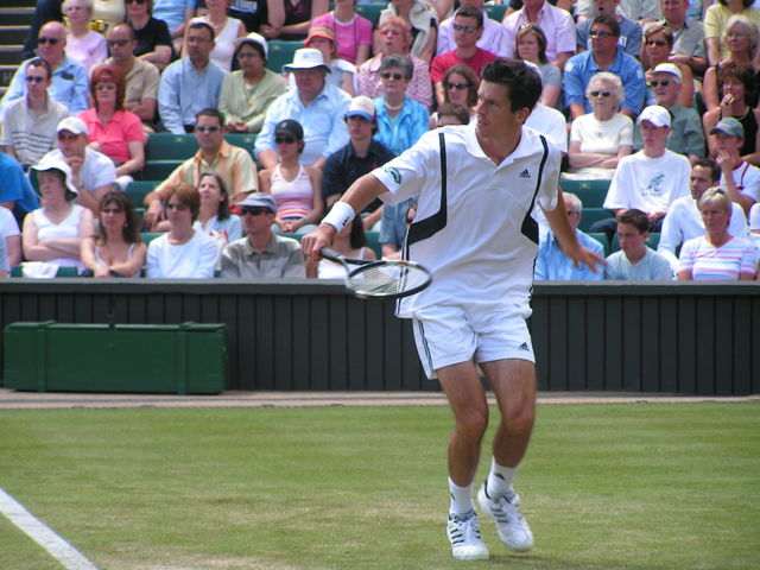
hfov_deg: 8.0
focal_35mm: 249
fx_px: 5467
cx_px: 380
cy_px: 285
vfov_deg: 6.0
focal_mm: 41.4
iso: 50
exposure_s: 1/320
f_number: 3.2
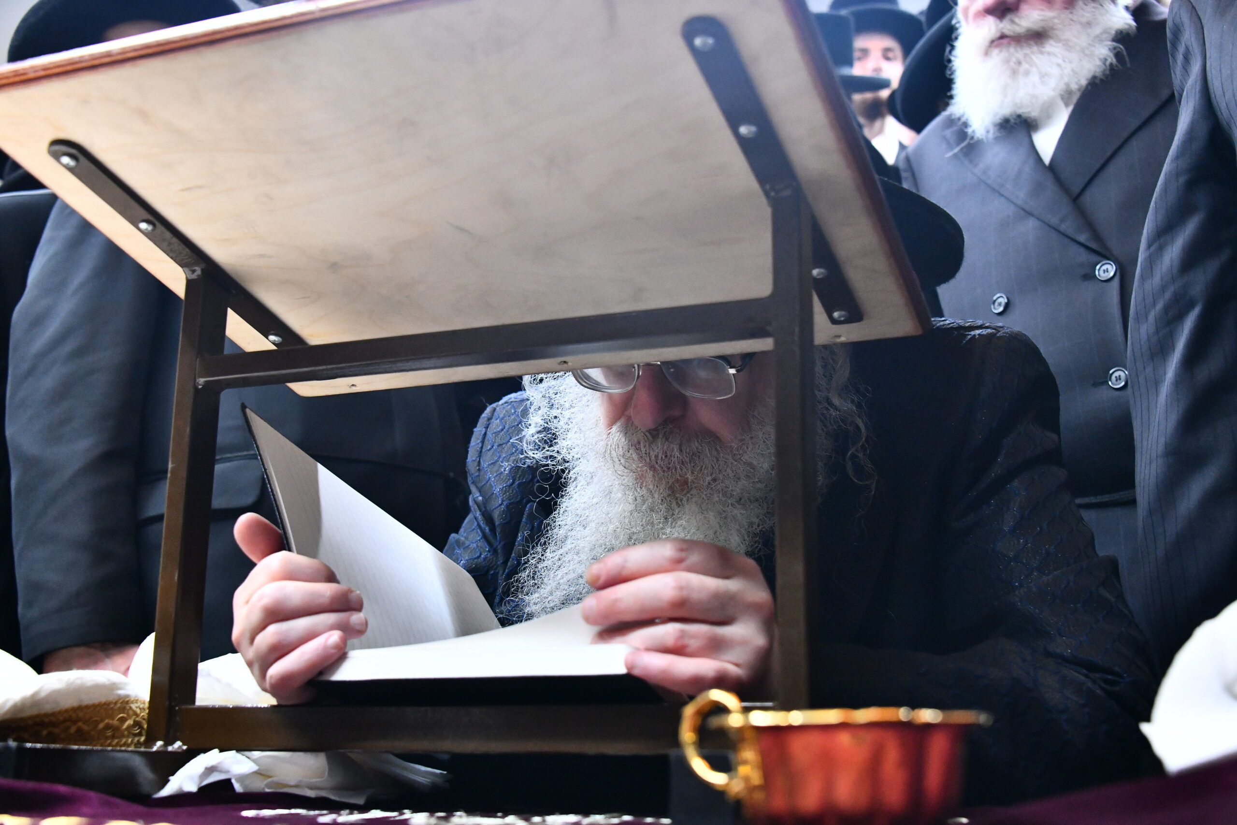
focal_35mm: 44
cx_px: 618
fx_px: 1512
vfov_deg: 30.5
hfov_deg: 44.5
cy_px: 412
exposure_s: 1/60
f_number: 5.6
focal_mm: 44
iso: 3200
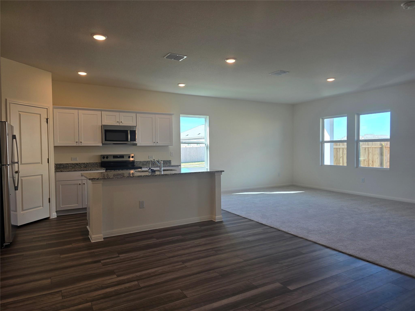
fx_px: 276
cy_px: 156
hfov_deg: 73.9
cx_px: 208
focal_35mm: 23
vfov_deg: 58.9
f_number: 1.7
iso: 32
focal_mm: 6.3
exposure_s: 1/120
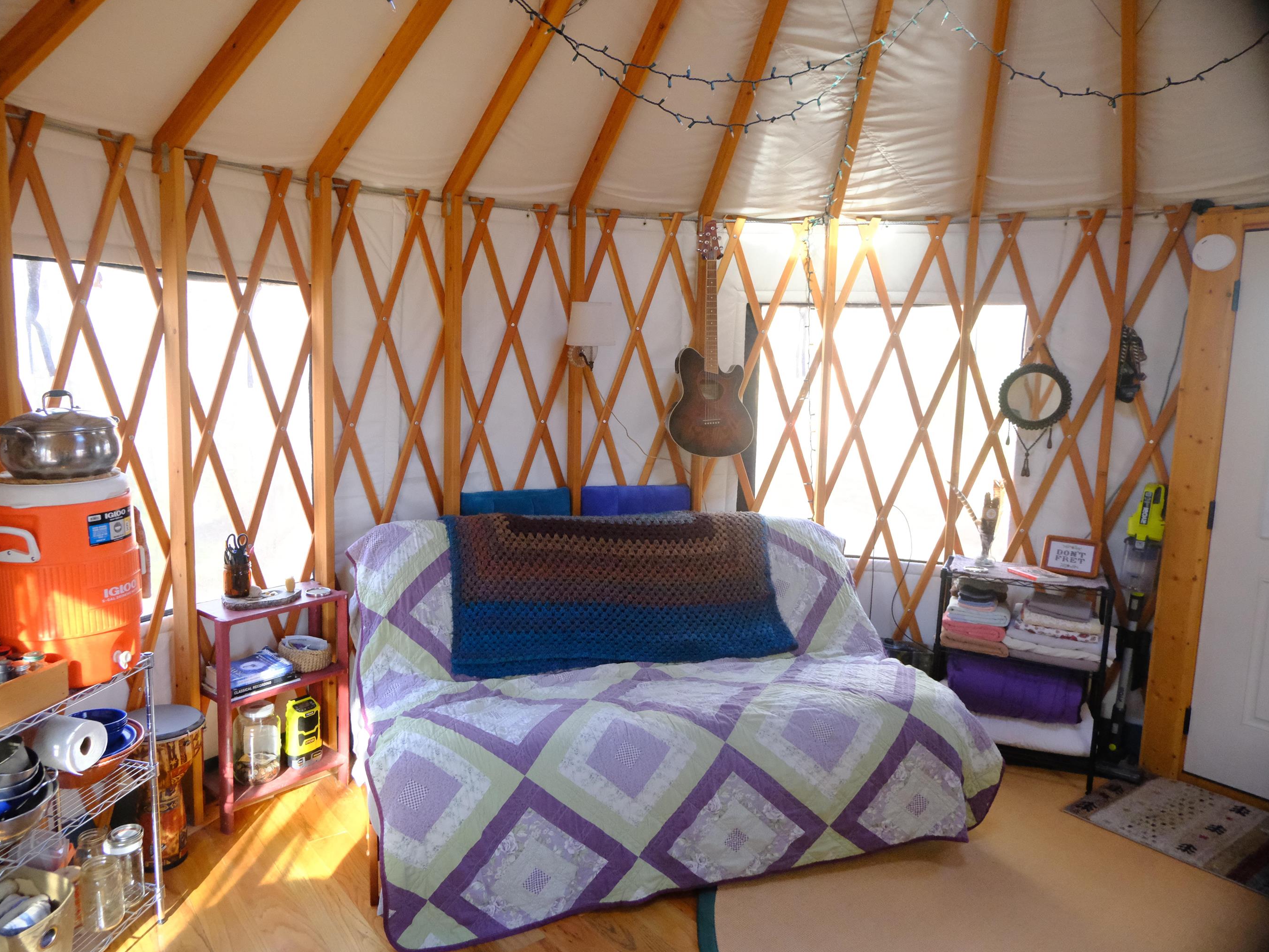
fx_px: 917
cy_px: 477
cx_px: 569
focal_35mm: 25
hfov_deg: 69.2
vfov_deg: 54.9
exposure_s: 1/100
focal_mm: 15
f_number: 3.5
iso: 5000
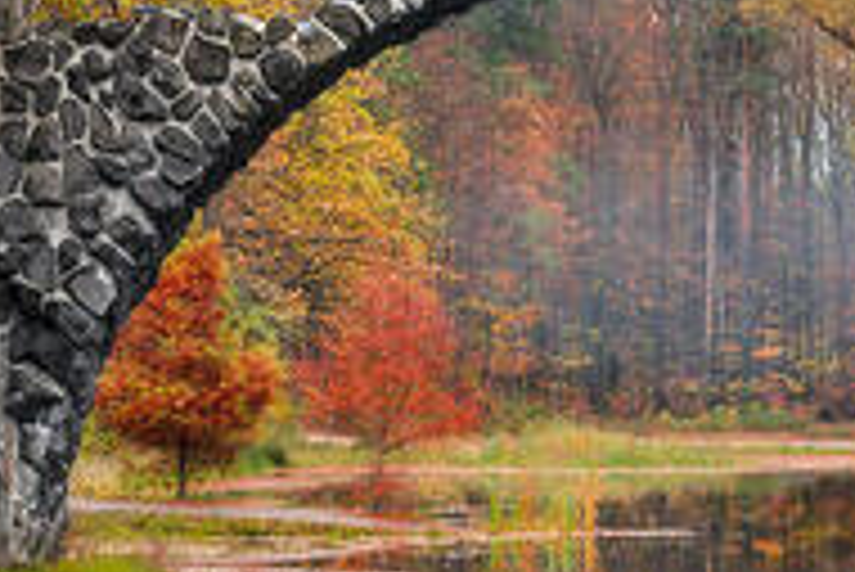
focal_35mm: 275
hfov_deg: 7.5
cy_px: 531
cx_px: 688
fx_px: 6536
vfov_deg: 5.0
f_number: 11
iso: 100
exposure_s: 1/1.67
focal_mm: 58
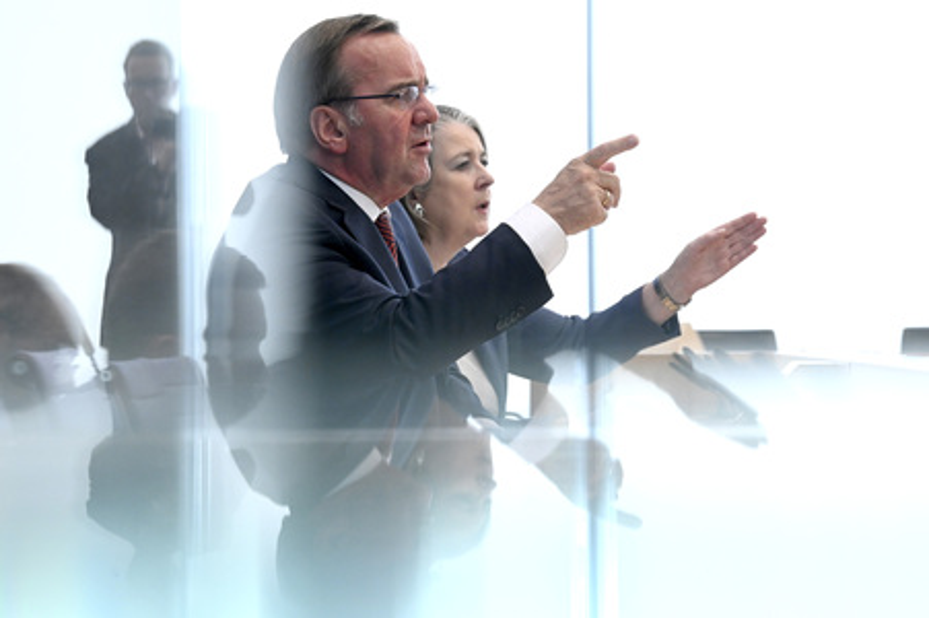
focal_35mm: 180
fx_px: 4641
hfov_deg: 11.4
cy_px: 309
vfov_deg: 7.6
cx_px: 464
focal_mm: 180
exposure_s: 1/400
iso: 4000
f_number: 9
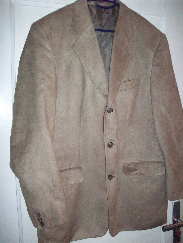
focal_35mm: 37
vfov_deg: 50.1
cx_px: 92
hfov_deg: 38.7
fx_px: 261
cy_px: 122
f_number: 2.8
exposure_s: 1/128
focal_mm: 6.2
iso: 800
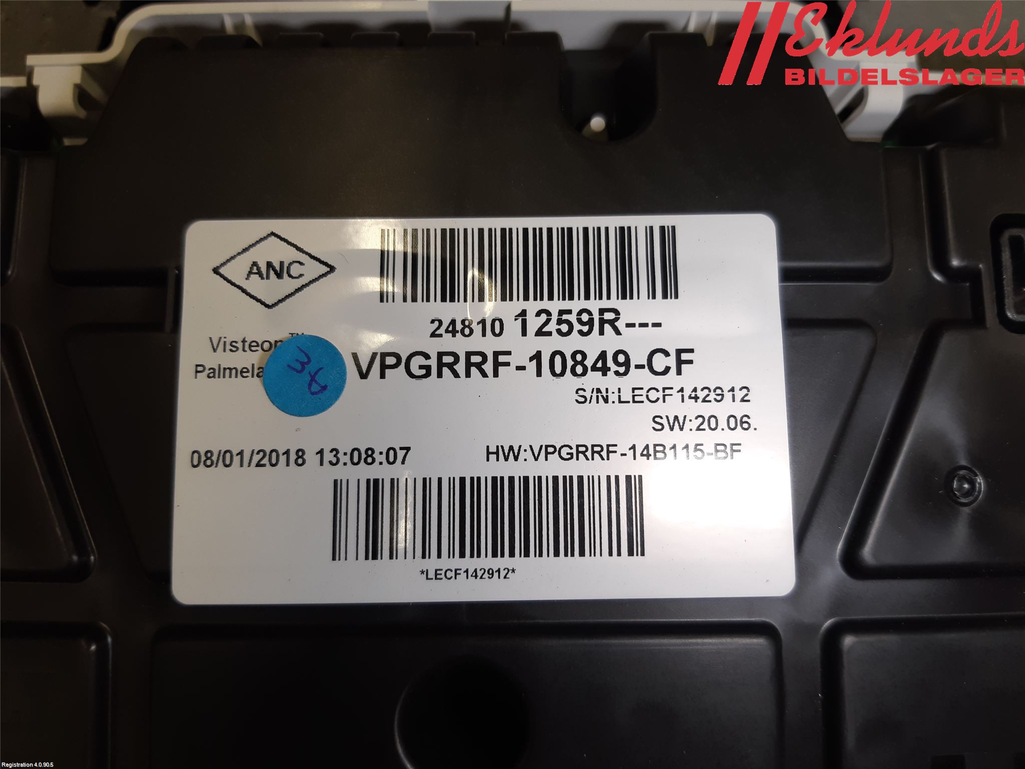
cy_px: 384
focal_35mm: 26
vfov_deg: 53.1
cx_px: 512
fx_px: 770
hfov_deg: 67.3
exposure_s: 1/100
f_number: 1.7
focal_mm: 3.93
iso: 40
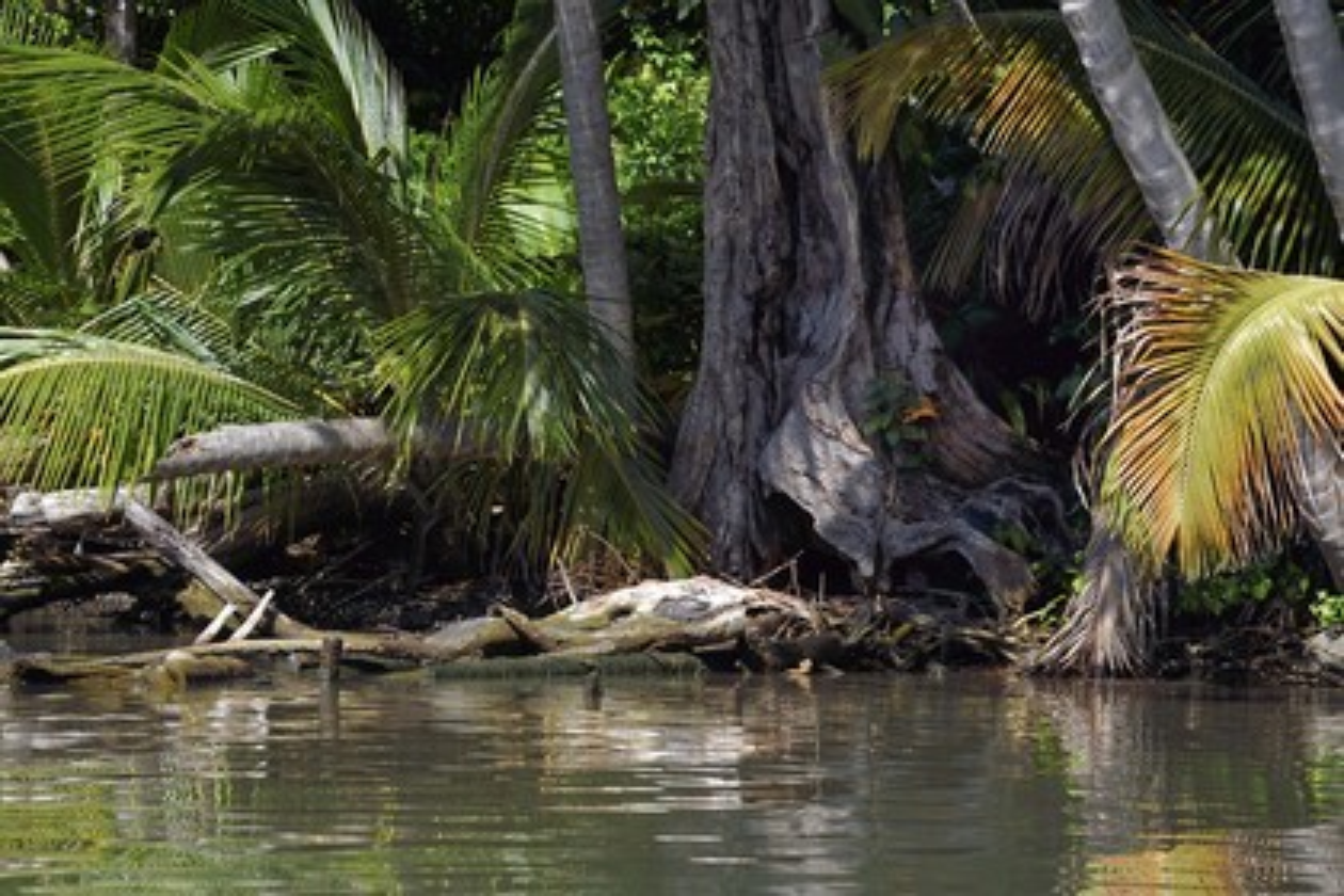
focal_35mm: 170
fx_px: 6346
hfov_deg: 12.1
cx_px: 672
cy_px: 448
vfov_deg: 8.1
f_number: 10
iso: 200
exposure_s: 1/200
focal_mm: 170
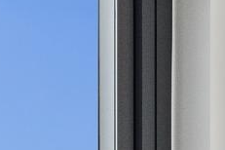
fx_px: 1869
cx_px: 15
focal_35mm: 299
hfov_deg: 6.9
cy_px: 478
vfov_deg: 4.4
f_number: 16
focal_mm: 46
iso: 200
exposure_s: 1/200
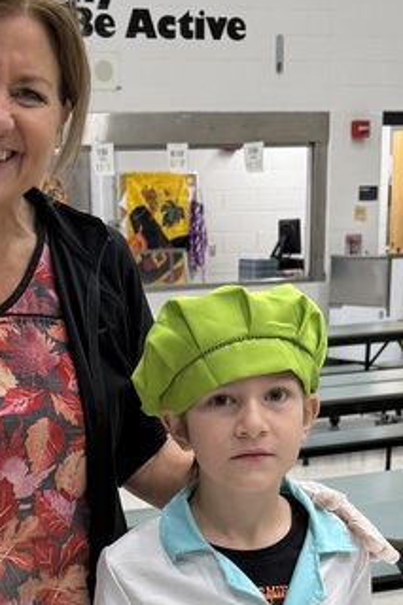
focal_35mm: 80
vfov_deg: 23.7
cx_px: 110
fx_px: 1345
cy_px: 669
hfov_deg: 17.0
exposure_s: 1/60
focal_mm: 6.76
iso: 125
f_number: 1.78
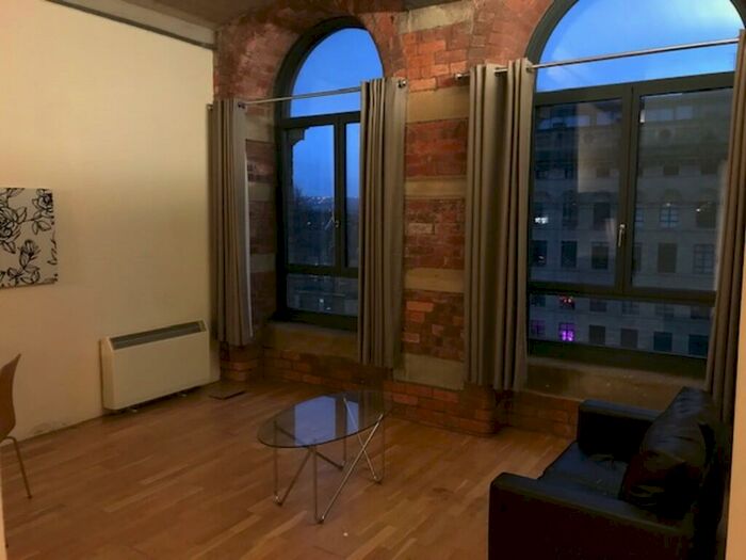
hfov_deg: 63.4
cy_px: 280
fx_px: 603
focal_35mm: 28
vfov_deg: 49.7
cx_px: 373
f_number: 1.8
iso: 100
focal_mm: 3.99
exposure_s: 1/4
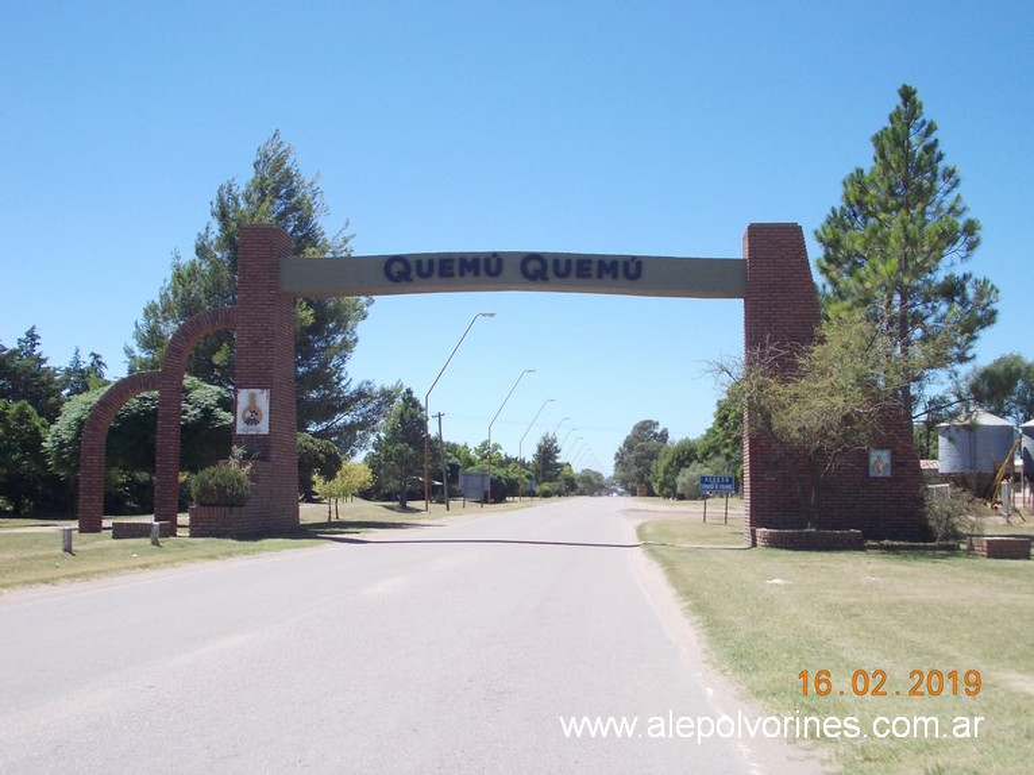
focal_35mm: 43
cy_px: 388
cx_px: 517
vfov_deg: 33.6
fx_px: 1284
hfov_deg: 43.9
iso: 80
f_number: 6.5
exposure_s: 1/160
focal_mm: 6.1
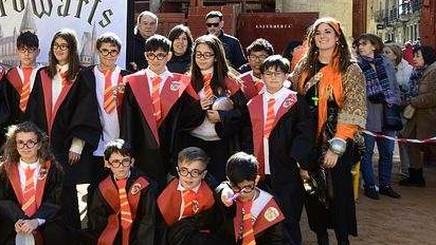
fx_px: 705
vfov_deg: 19.6
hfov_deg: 32.5
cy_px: 65
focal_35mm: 61
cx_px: 38
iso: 160
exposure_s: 1/125
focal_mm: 30
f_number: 6.3
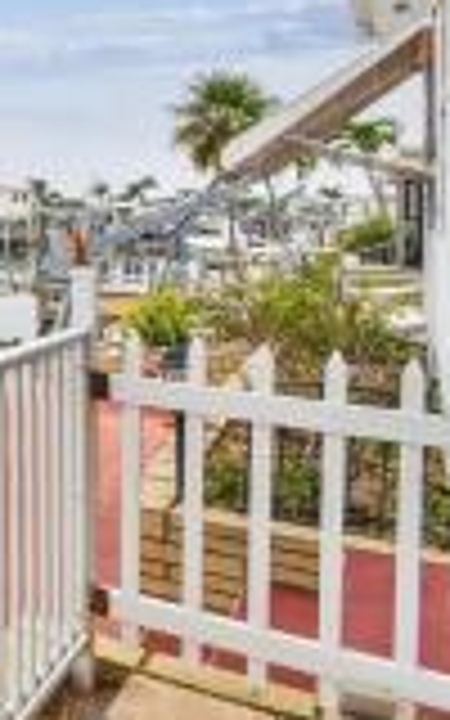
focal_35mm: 43
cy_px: 184
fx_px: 844
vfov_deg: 44.7
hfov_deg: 16.9
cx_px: -540
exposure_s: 1/200
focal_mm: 10
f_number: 7.1
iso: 100
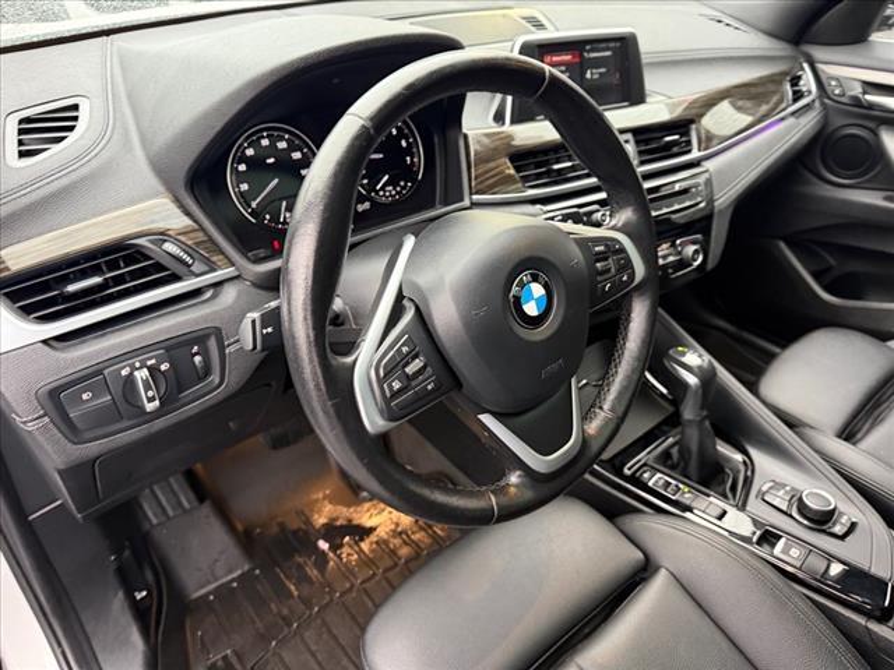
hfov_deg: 71.6
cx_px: 447
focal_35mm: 24
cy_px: 335
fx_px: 620
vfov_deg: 56.8
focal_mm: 6.76
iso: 500
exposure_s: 1/60
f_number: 1.78
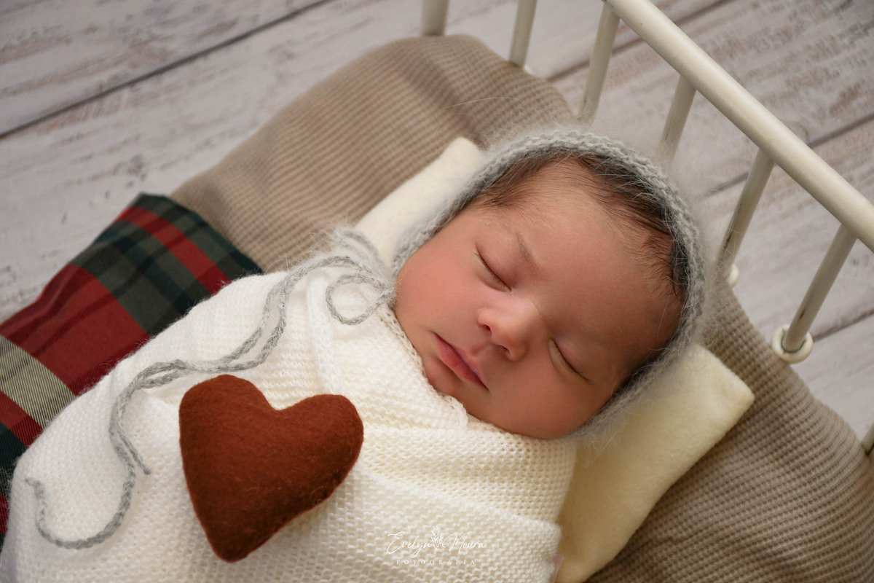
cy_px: 292
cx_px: 437
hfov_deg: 21.9
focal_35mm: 93
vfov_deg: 14.7
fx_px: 2258
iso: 640
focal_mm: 62
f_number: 5
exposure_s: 1/200
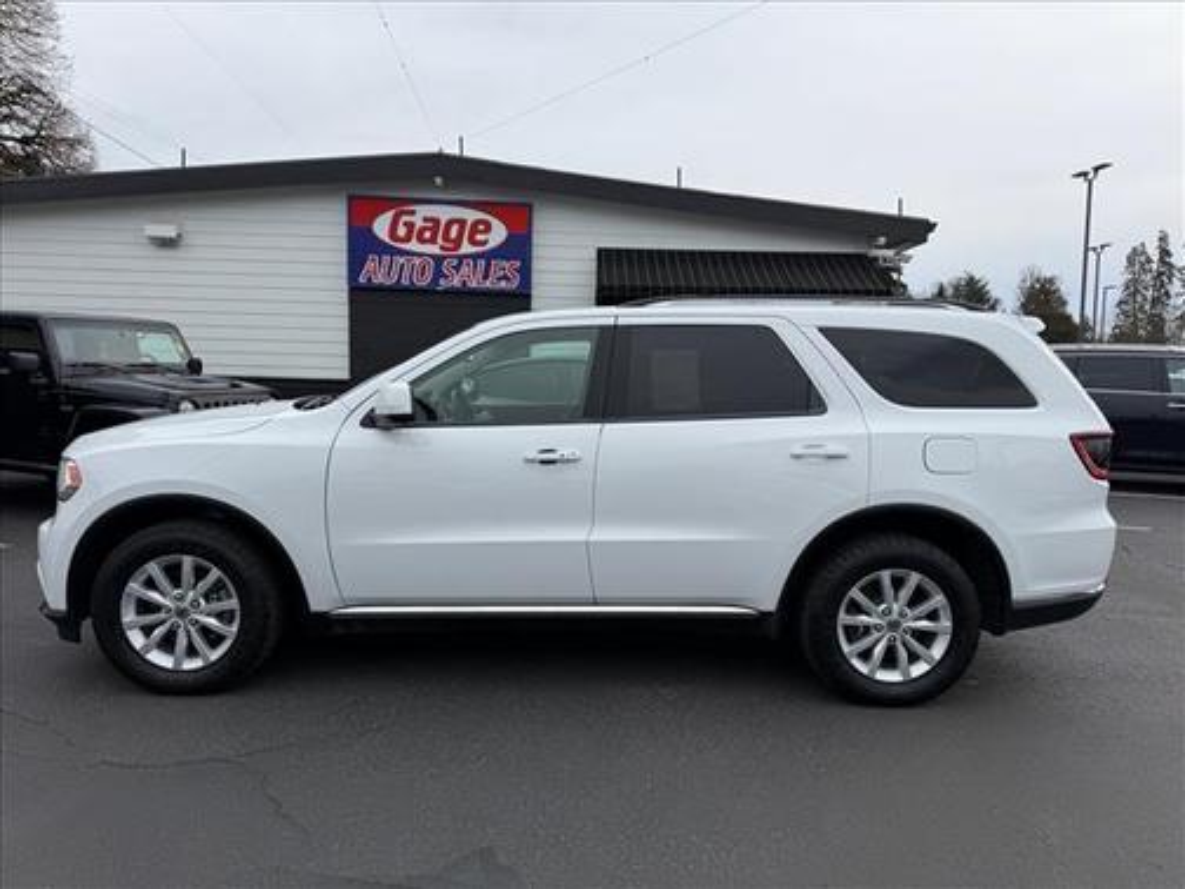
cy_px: 444
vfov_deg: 56.8
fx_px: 822
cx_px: 592
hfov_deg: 71.6
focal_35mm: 24
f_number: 1.78
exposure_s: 1/3145
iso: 80
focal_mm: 6.76
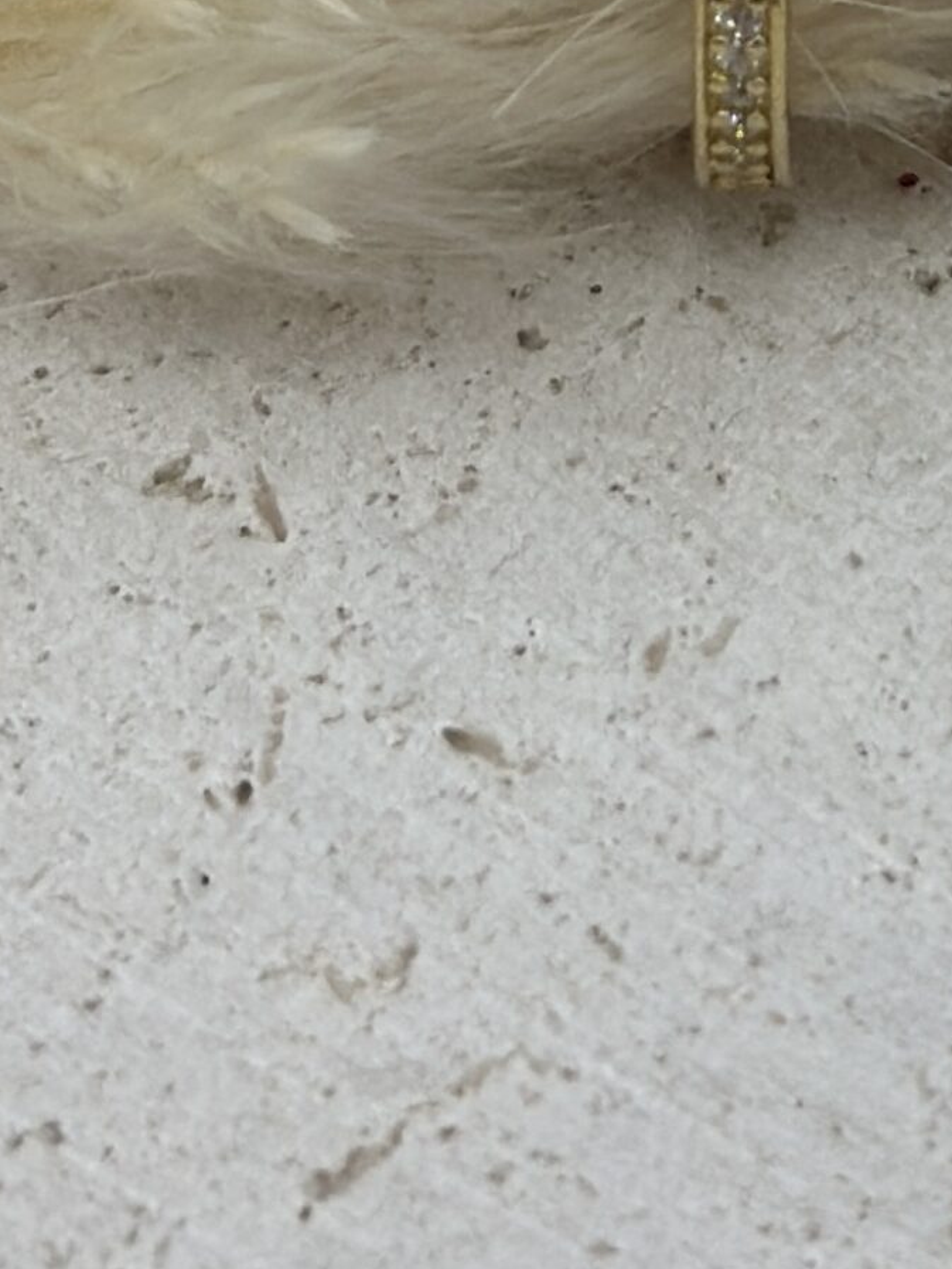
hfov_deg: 10.8
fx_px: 5022
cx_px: 894
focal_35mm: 137
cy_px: -198
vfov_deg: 14.0
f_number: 1.78
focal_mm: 6.86
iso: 80
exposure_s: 1/475
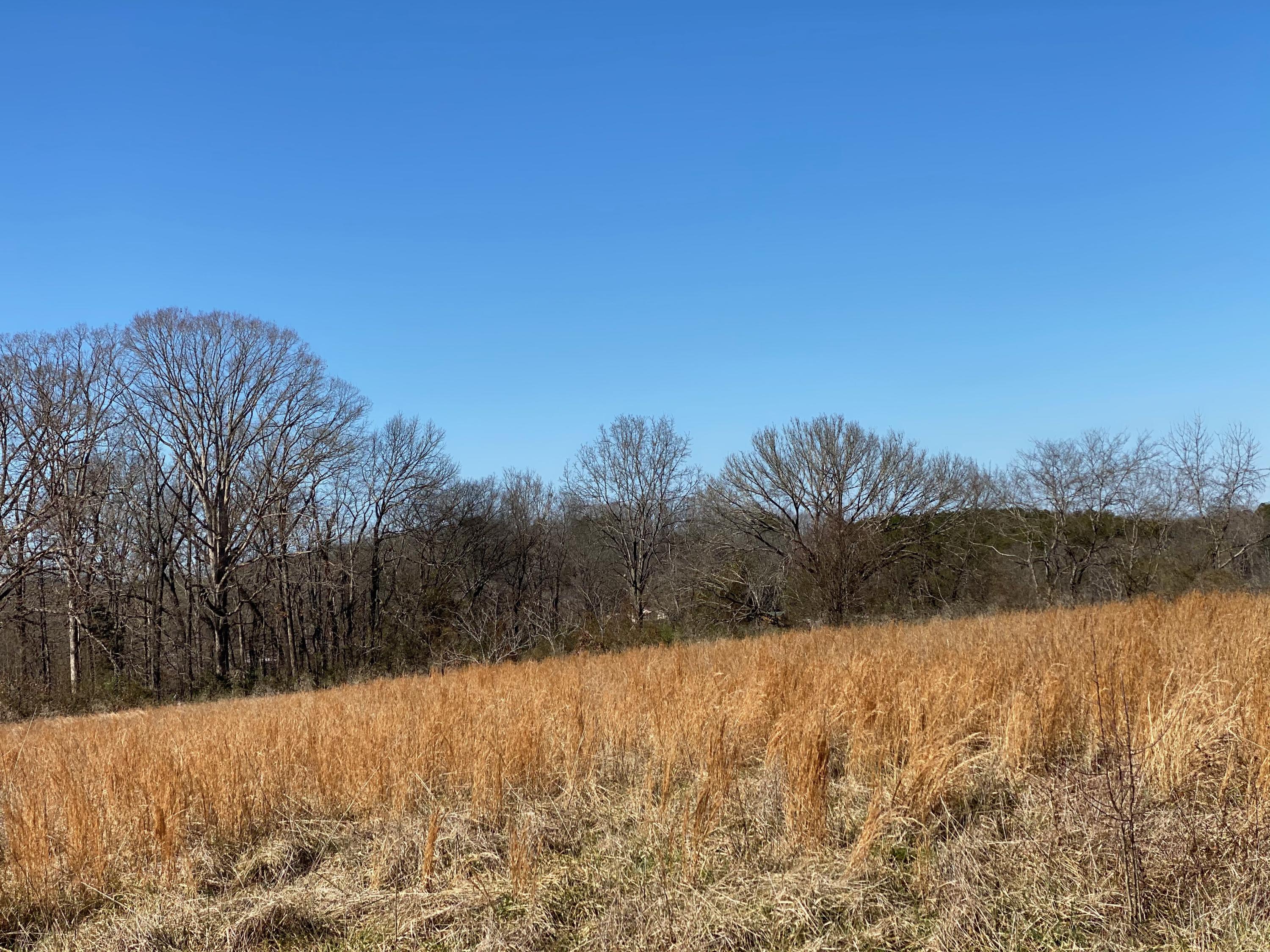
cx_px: 635
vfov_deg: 28.0
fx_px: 1908
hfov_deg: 36.8
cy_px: 476
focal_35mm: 52
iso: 20
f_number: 2
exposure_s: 1/1845
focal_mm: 6
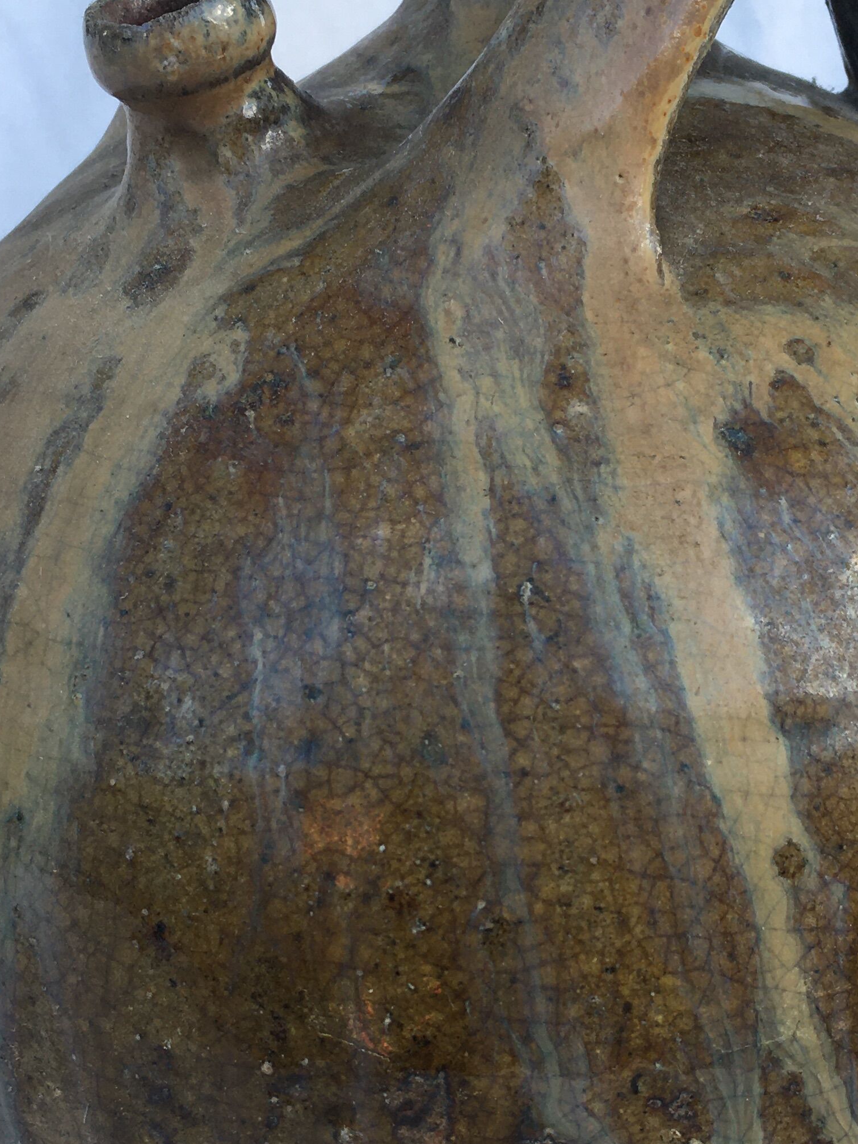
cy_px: 735
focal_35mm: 58
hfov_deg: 25.2
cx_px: 536
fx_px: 1917
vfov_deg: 33.0
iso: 25
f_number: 2.2
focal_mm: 4.15
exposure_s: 1/224
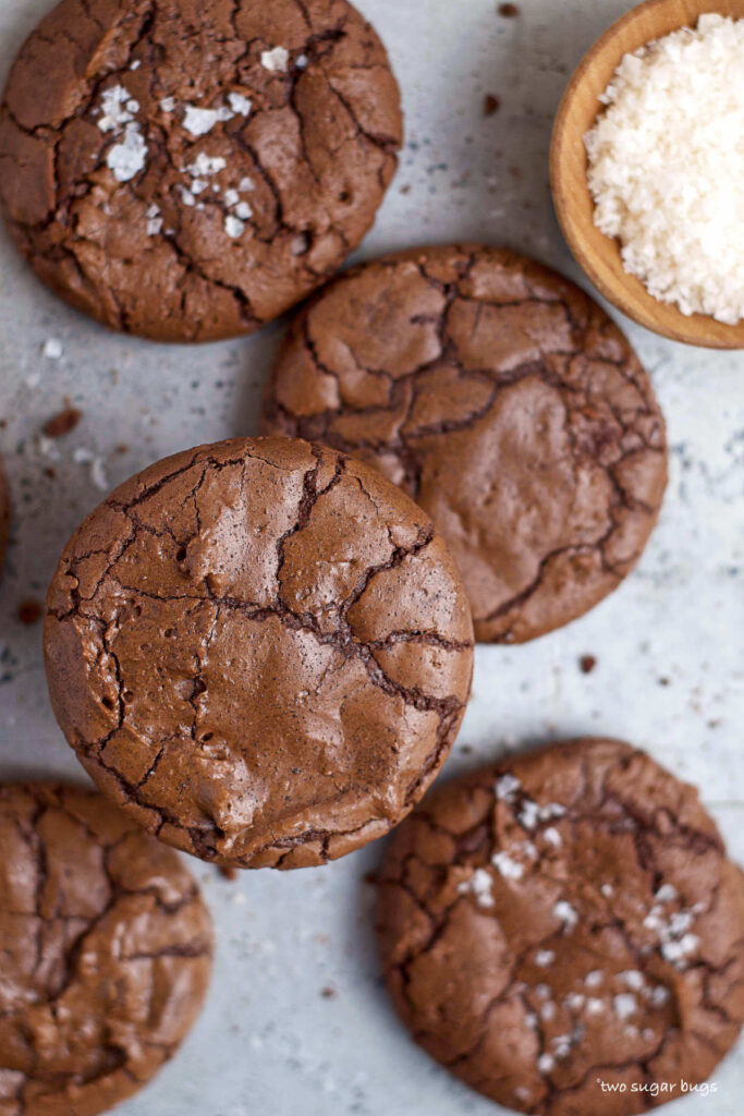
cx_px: 372
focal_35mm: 75
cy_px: 558
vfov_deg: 27.0
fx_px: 2324
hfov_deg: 18.2
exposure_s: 1/100
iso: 100
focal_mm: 50
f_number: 2.8
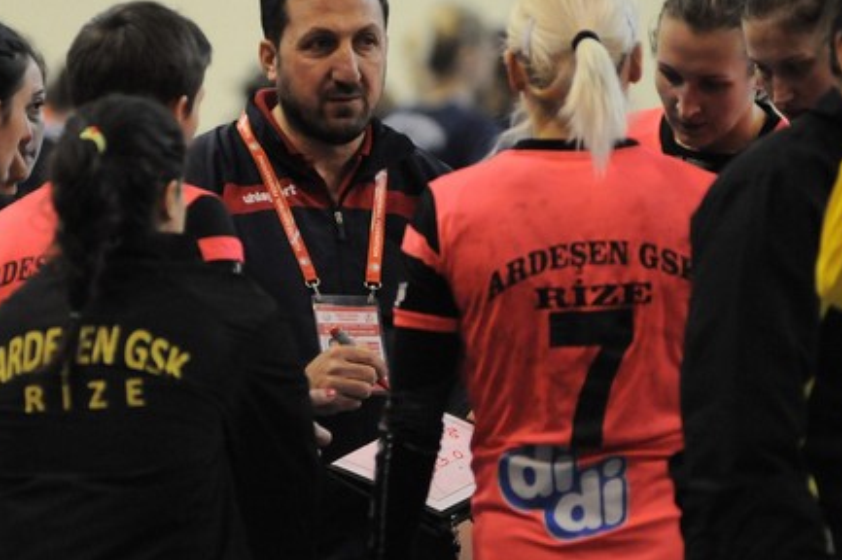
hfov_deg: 4.4
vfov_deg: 3.0
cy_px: 262
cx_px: 309
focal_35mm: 464
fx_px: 10844
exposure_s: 1/400
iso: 2000
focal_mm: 200
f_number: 2.8
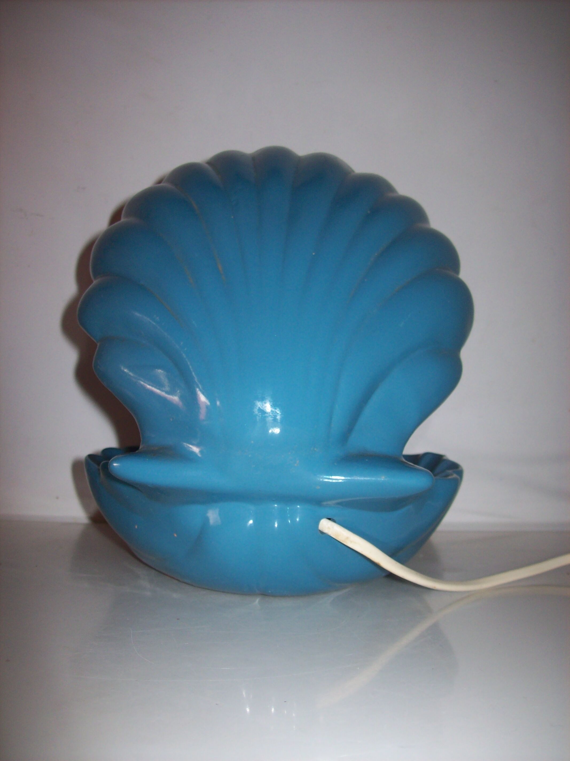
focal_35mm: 36
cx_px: 285
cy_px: 380
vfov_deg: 51.4
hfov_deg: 39.6
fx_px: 791
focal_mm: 6
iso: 80
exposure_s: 1/64
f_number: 2.7
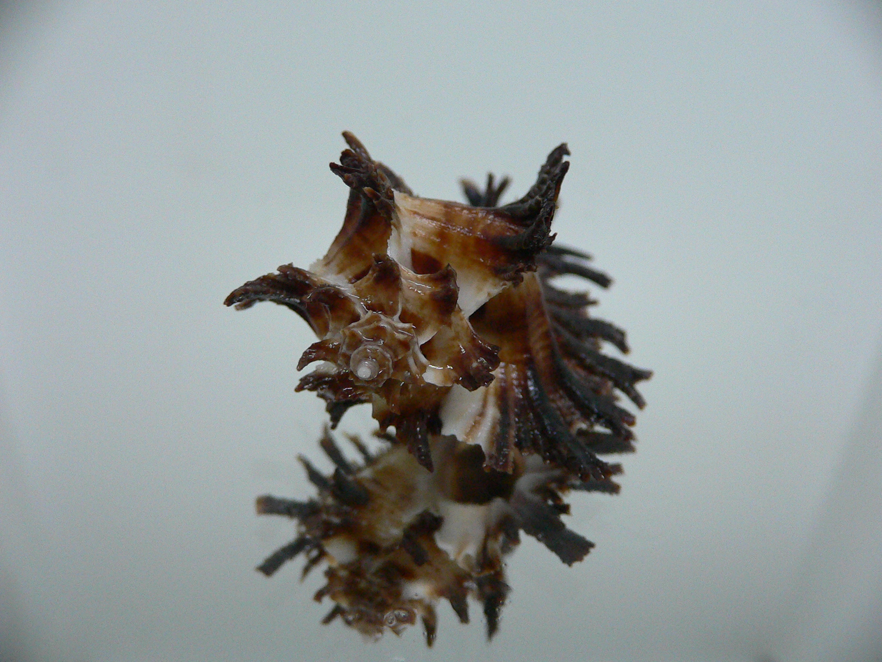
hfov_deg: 52.6
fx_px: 892
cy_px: 331
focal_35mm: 35
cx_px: 441
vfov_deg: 40.7
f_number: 2.8
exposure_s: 1/50
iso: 200
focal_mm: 4.6
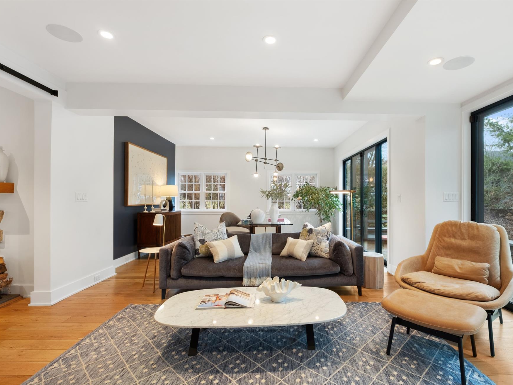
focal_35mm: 18
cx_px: 278
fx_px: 267
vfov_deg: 71.6
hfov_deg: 87.6
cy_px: 199
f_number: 10
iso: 320
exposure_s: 1.3
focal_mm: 10.5
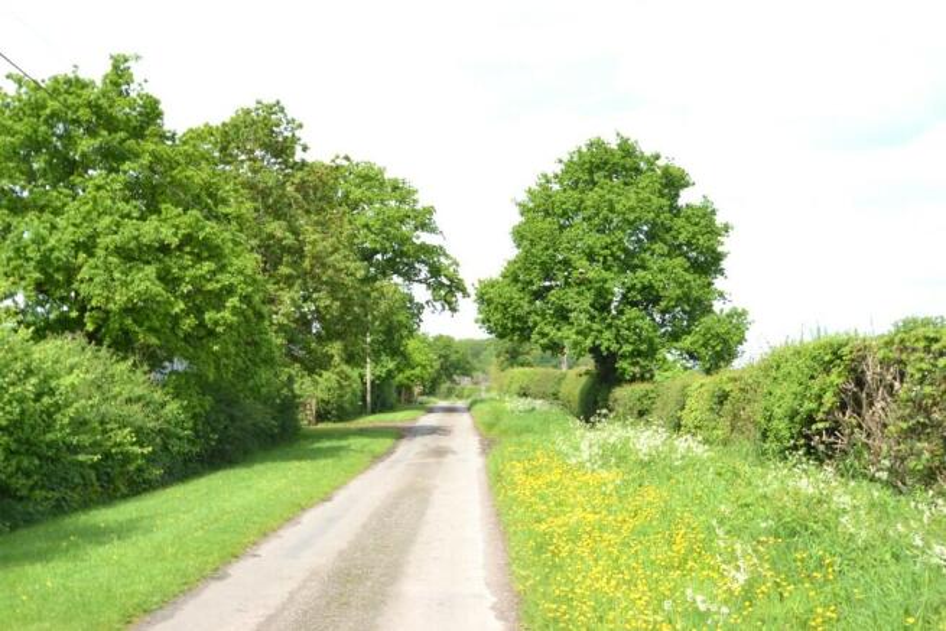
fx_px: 946
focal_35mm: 36
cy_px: 316
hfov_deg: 53.1
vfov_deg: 36.9
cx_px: 473
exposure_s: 1/200
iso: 100
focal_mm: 24
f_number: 6.3
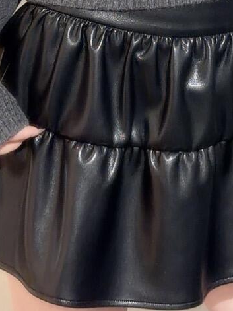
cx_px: 226
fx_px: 1473
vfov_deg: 11.4
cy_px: -211
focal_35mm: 164
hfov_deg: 9.0
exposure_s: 1/50
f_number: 1.78
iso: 100
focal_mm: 6.76
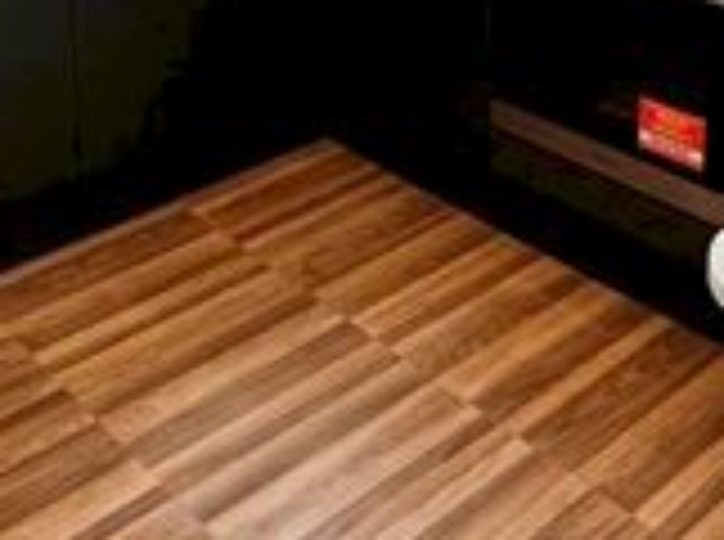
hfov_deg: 31.7
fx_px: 1273
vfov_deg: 21.1
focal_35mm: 61
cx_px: 409
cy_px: -214
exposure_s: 1/100
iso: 200
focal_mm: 2.22
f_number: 2.2
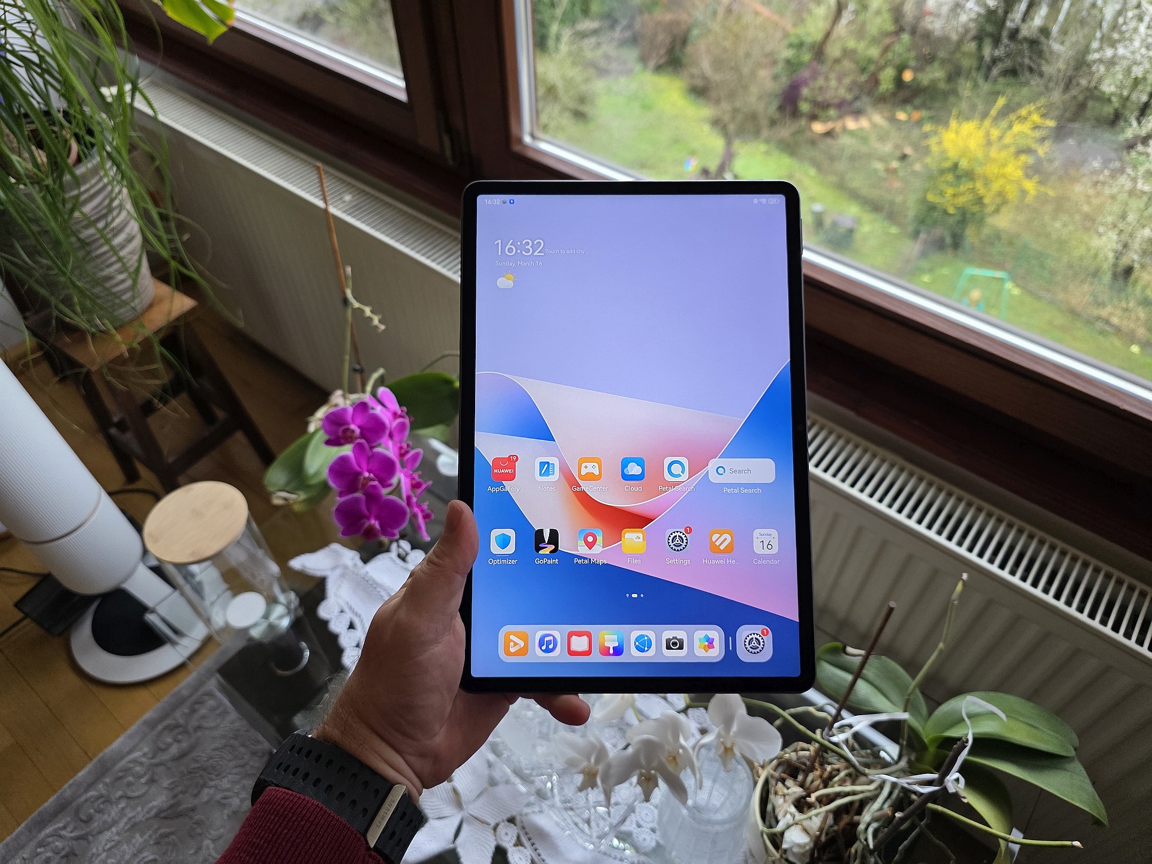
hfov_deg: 73.9
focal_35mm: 23
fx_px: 765
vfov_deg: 58.9
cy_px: 432
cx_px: 576
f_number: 1.7
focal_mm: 6.3
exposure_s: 1/100
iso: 250
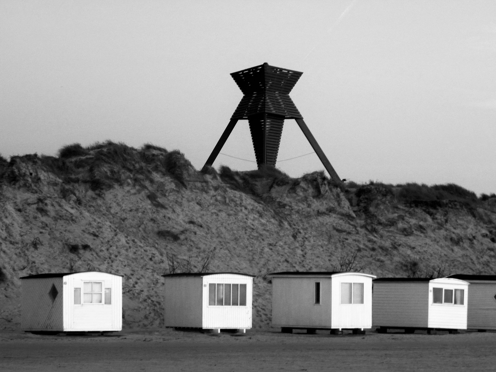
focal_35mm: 129
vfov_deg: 11.5
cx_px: 248
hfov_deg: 15.3
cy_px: 186
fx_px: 1848
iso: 400
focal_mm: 23
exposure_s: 1/24.8
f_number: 4.5
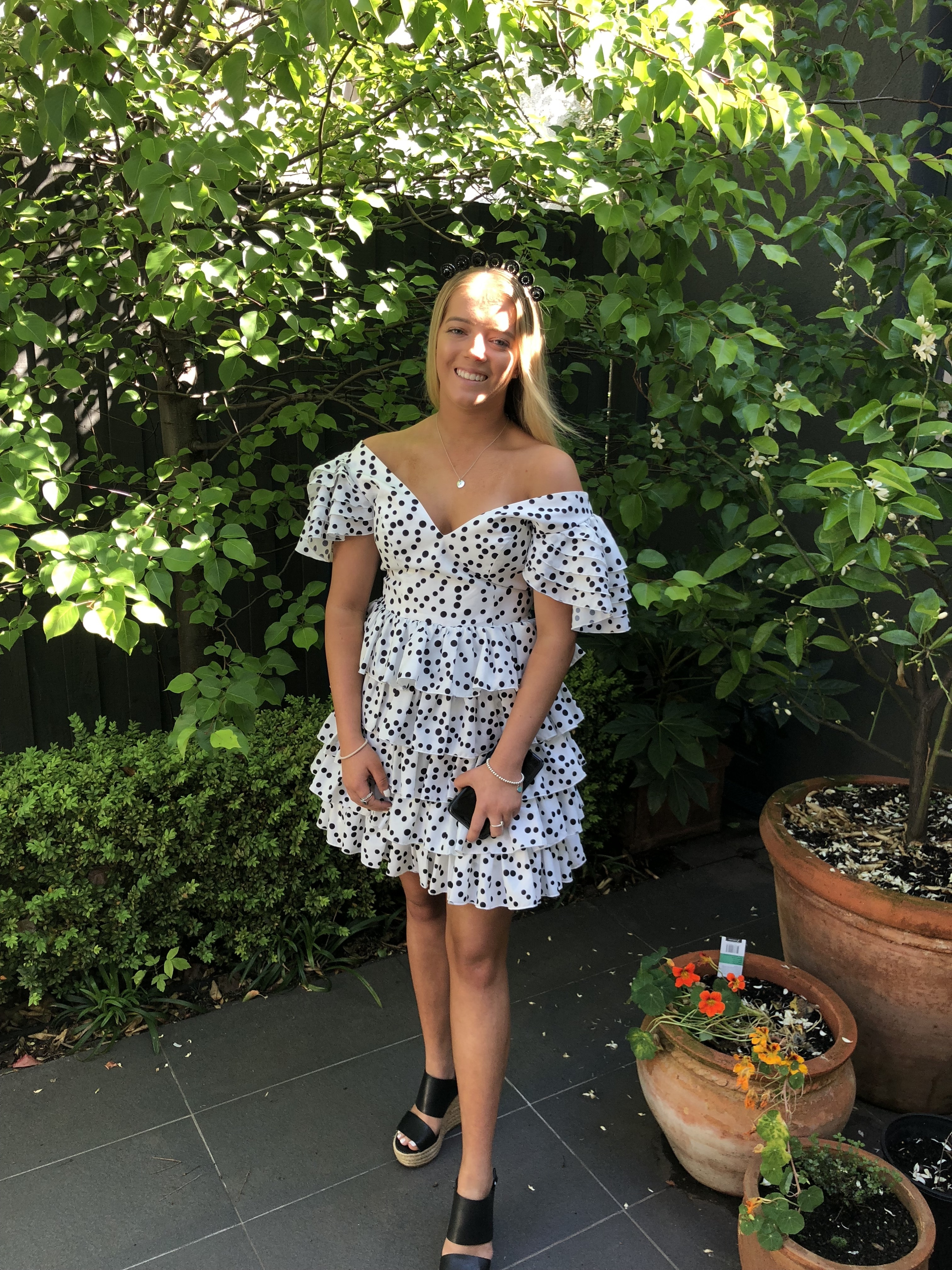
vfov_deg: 63.4
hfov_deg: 49.7
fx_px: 1027
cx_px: 476
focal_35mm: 28
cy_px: 635
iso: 20
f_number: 1.8
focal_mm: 4
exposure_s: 1/140
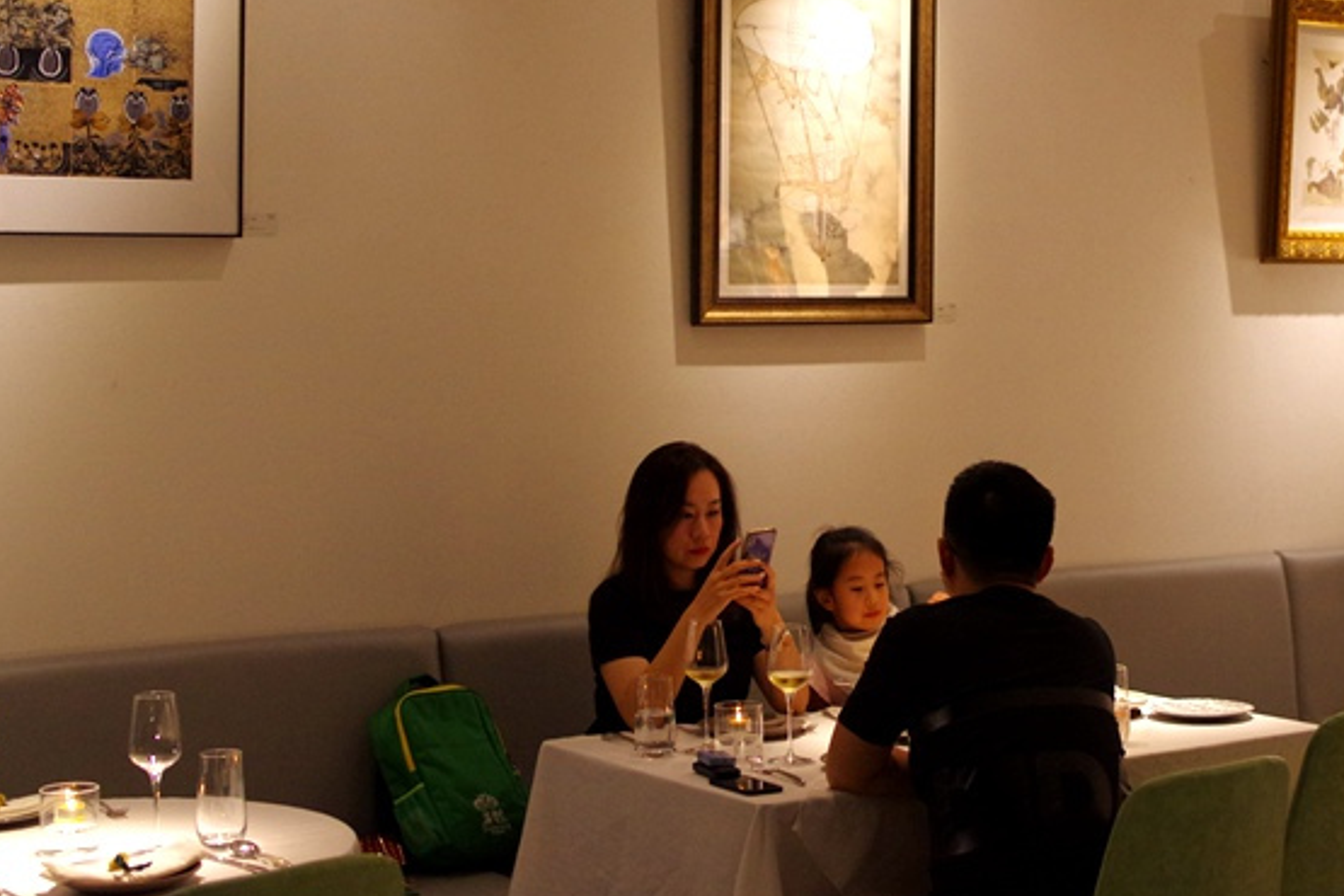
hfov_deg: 34.4
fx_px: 2165
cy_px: 372
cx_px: 780
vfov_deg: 23.4
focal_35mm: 58
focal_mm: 31
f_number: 3.2
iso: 1600
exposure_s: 1/60
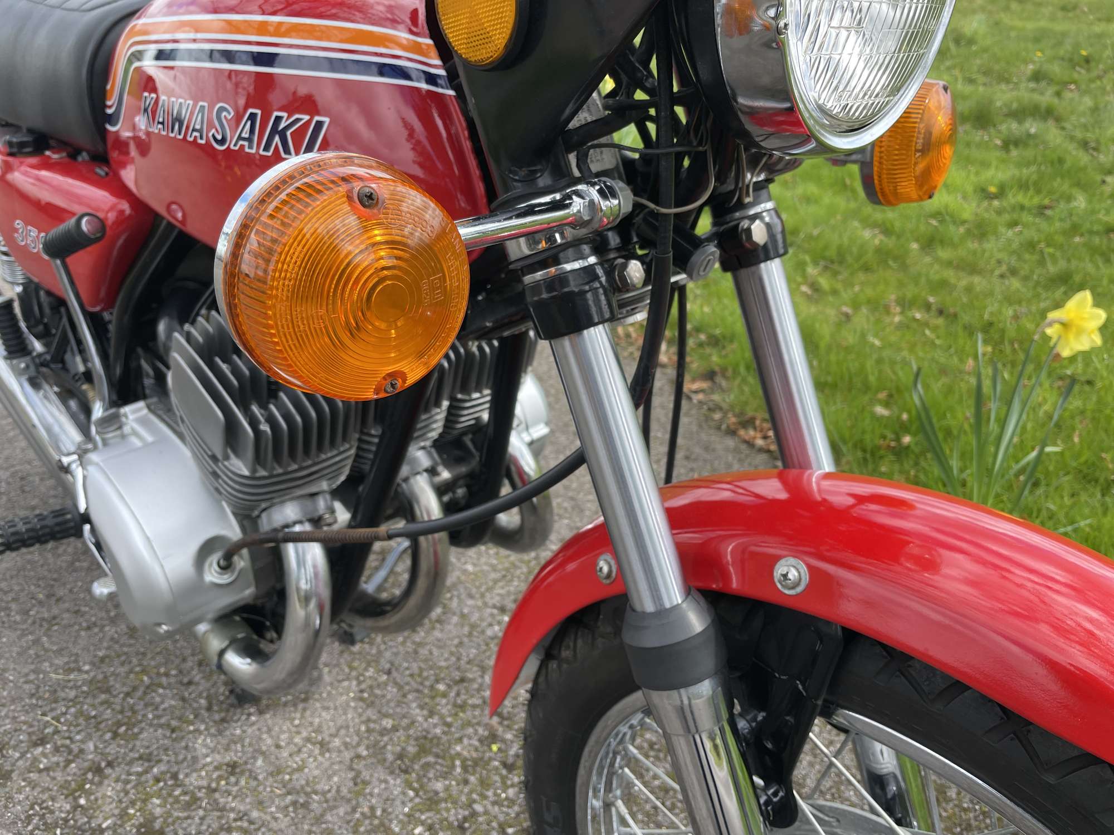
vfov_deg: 53.1
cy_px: 418
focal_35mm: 26
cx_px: 557
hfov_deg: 67.3
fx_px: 837
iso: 32
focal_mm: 4.2
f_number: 1.6
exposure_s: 1/643
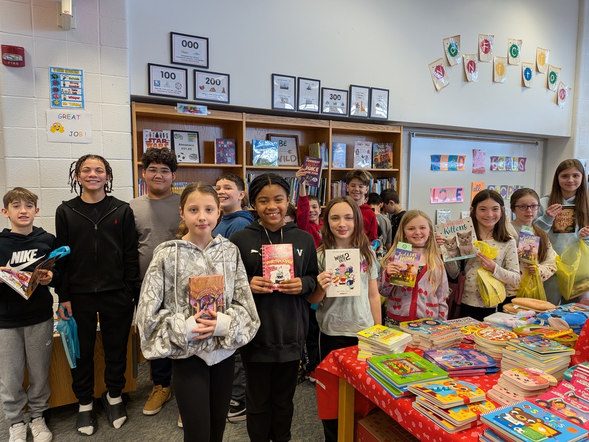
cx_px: 294
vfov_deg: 56.8
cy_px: 221
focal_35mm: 24
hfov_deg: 71.6
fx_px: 408
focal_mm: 4.53
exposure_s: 1/40
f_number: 1.7
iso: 87
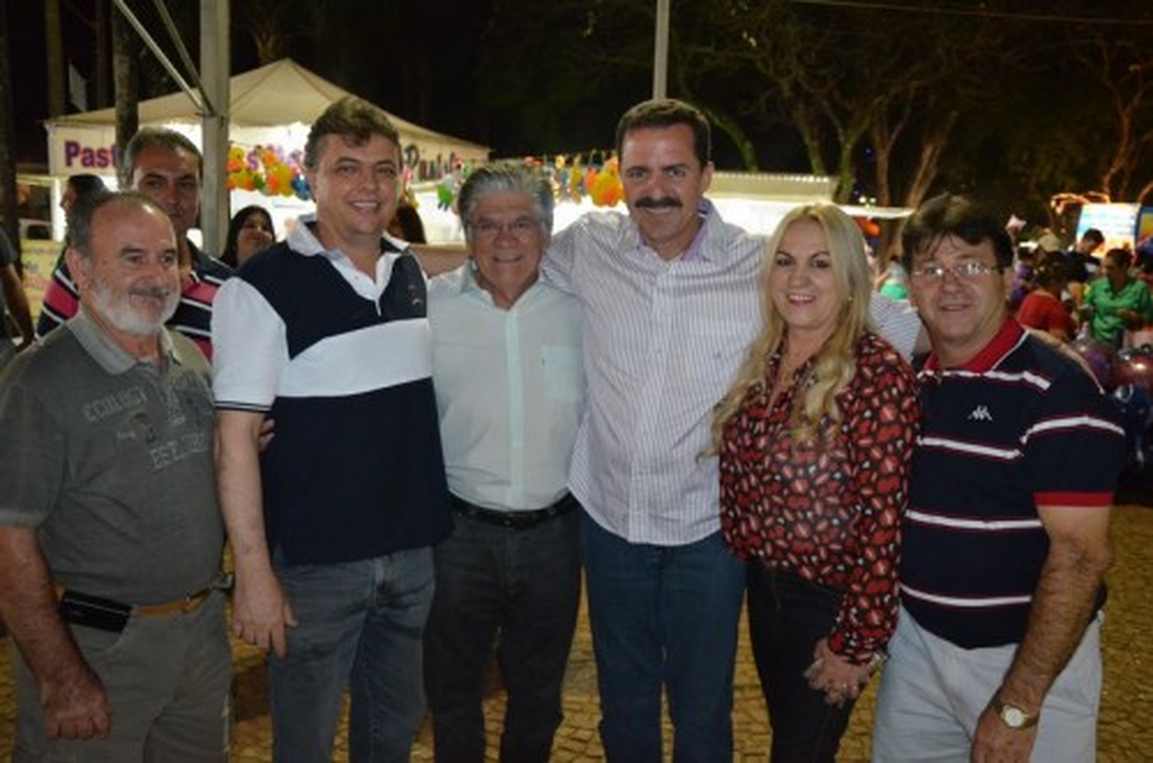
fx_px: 1007
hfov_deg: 59.6
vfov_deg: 41.5
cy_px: 382
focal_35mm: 32
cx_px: 576
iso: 3200
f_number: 3.8
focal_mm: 21
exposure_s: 1/60
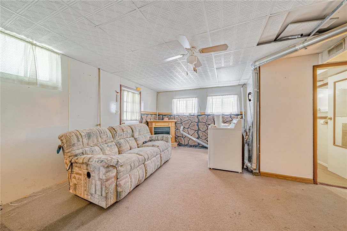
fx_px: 116
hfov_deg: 112.6
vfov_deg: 89.9
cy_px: 116
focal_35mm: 12
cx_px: 174
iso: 50
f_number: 11
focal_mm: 12
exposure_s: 1/2.5
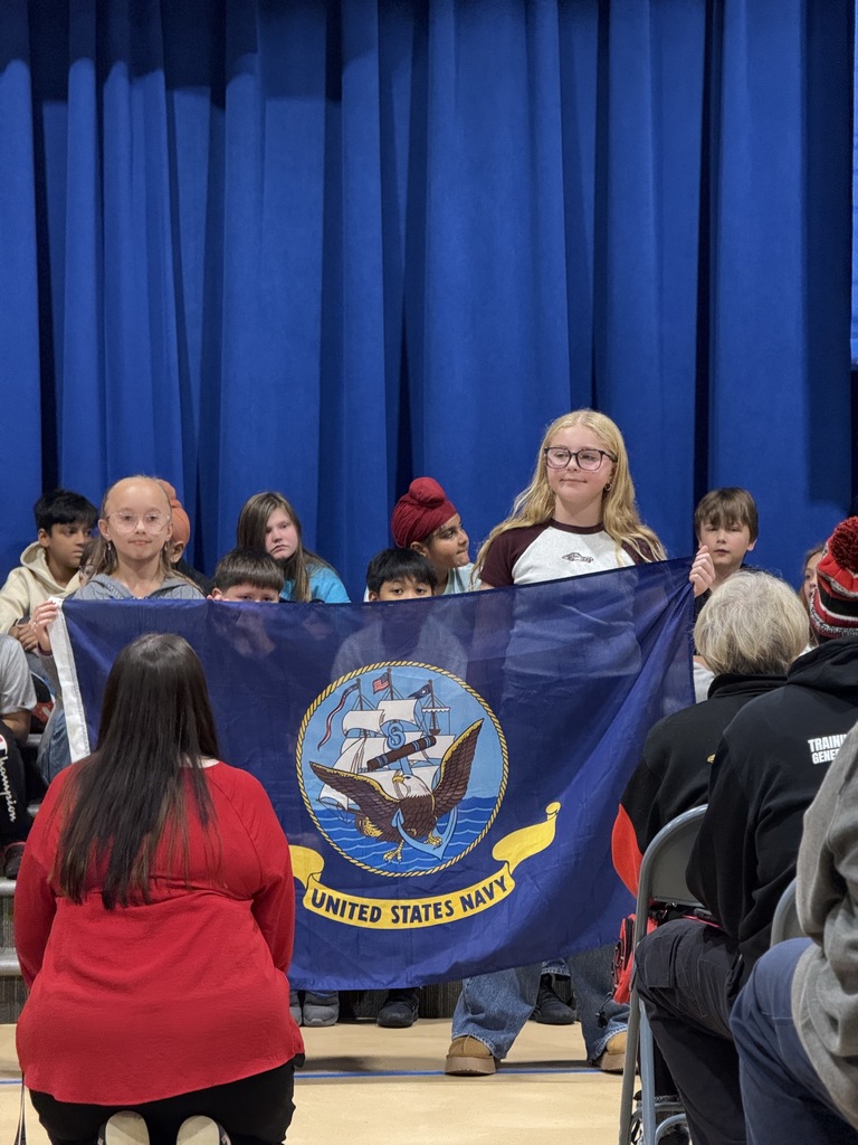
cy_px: 572
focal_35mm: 120
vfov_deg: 16.4
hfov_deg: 12.3
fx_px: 3966
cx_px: 429
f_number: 2.8
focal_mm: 15.66
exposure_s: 1/60
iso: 640
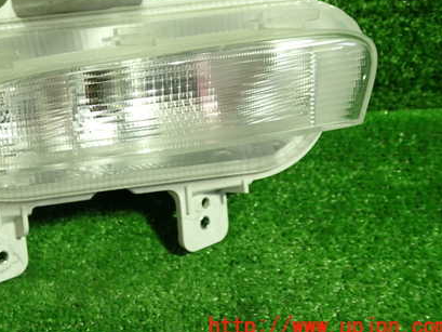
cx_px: 129
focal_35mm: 44
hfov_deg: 42.0
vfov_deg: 32.5
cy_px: 97
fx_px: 562
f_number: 2.3
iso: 200
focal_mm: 5.4
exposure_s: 1/30
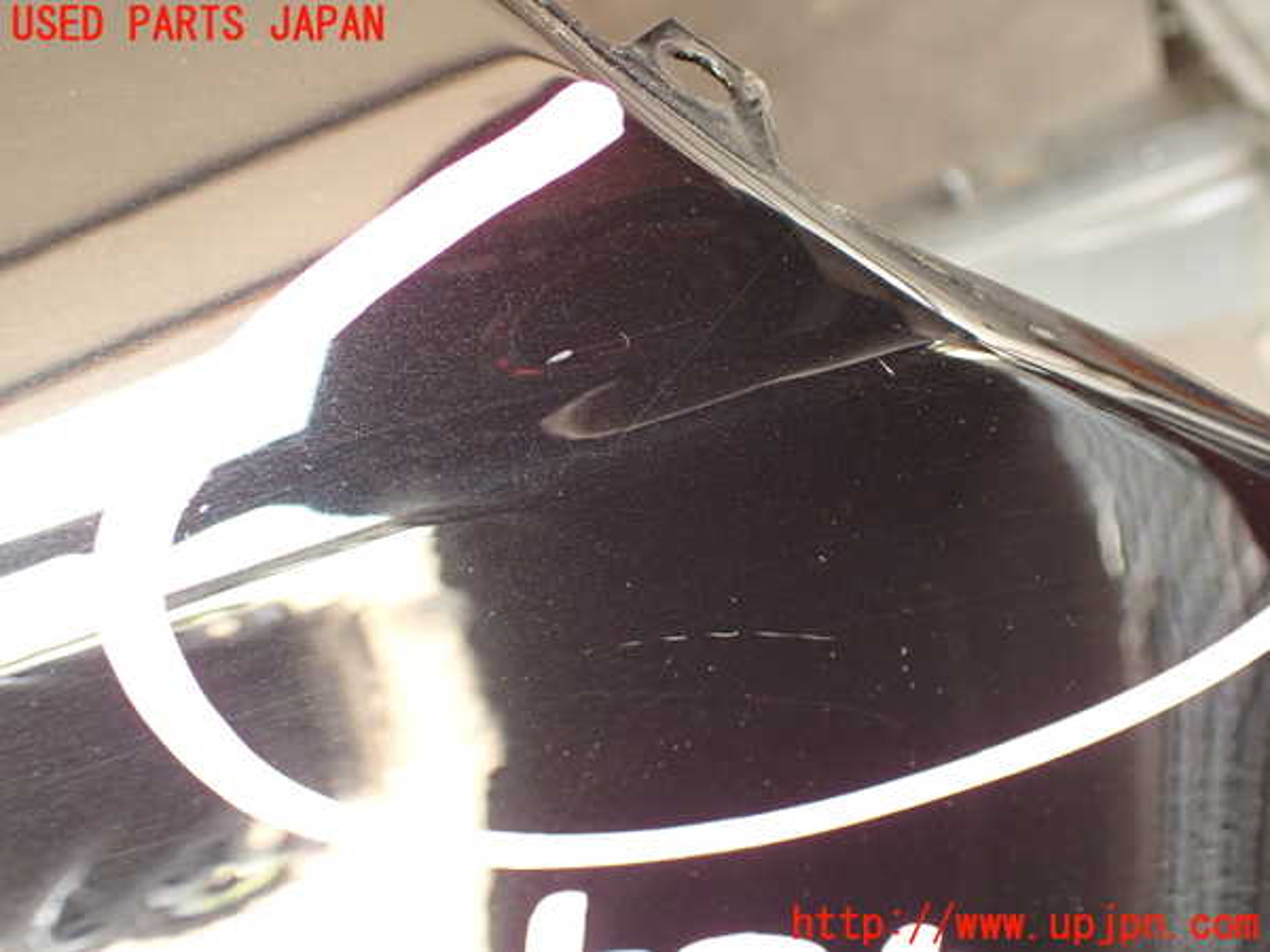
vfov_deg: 39.7
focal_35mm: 36
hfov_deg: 51.4
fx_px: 1321
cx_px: 635
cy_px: 476
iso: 250
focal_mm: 6.37
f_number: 2.5
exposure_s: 1/40
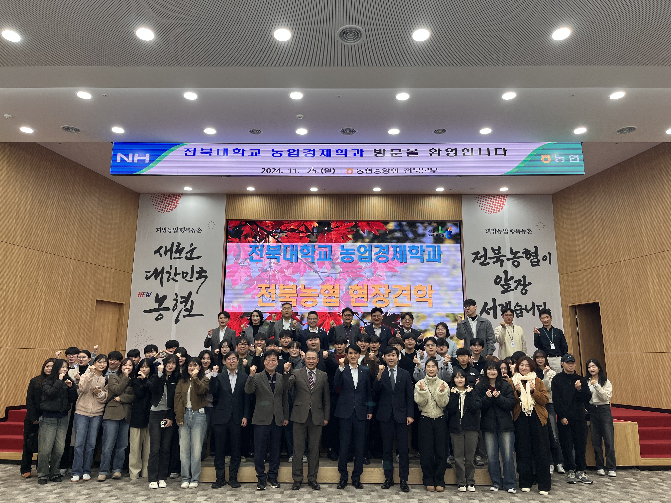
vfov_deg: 53.1
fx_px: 504
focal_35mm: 26
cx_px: 336
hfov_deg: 67.3
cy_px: 252
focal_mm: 5.1
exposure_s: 1/120
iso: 40
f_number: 1.6
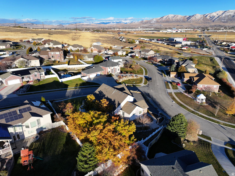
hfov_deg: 71.6
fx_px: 163
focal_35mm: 24
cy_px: 88
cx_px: 118
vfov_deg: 56.8
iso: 130
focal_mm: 12.29
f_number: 2.8
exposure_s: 1/1600
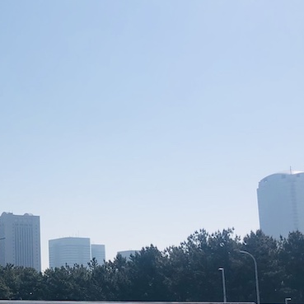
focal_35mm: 67
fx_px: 666
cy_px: 187
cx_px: -16
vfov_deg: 25.7
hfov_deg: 24.3
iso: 20
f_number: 1.8
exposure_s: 1/6024
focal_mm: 3.99
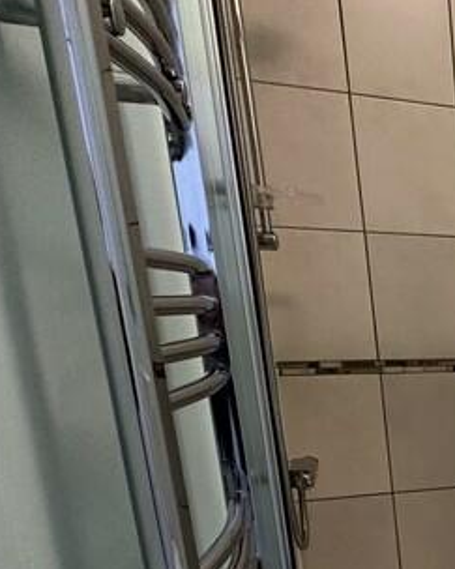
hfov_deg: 22.4
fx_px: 775
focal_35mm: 46
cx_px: 783
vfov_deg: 38.1
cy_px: 490
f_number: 2.2
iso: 320
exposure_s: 1/50
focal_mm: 2.22
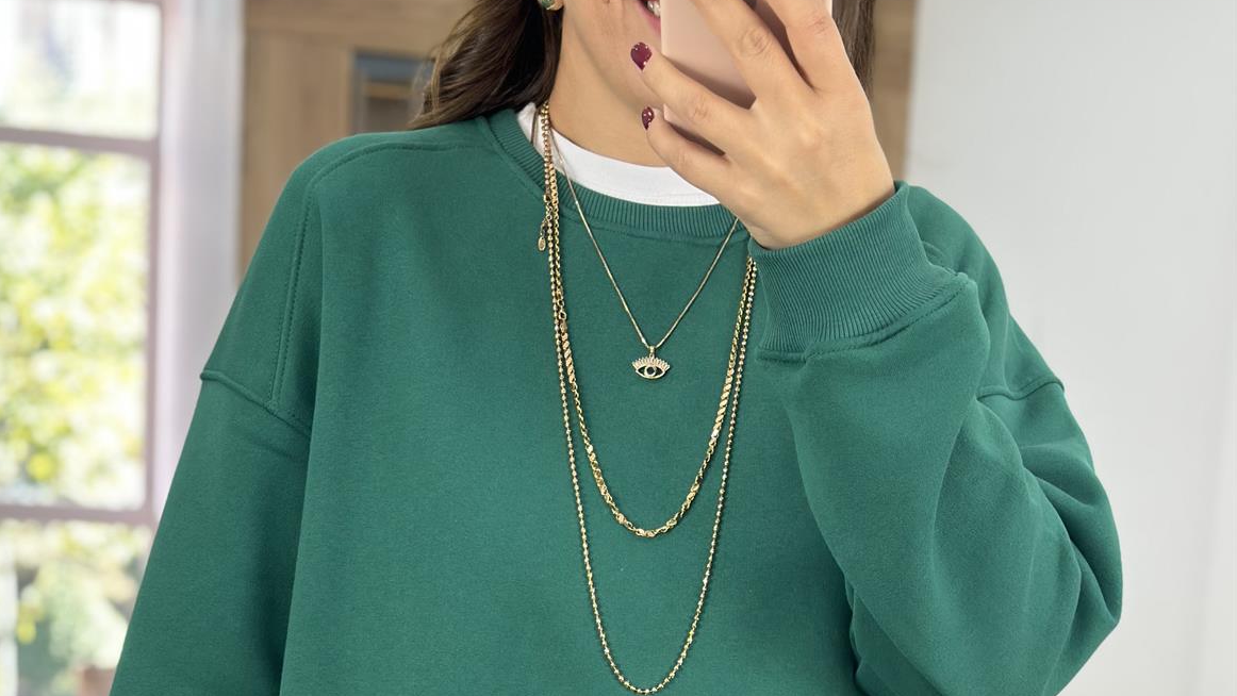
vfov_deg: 16.1
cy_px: 835
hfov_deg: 29.3
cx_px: 601
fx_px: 2362
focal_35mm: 72
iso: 80
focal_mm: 6.86
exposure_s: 1/100
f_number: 1.78
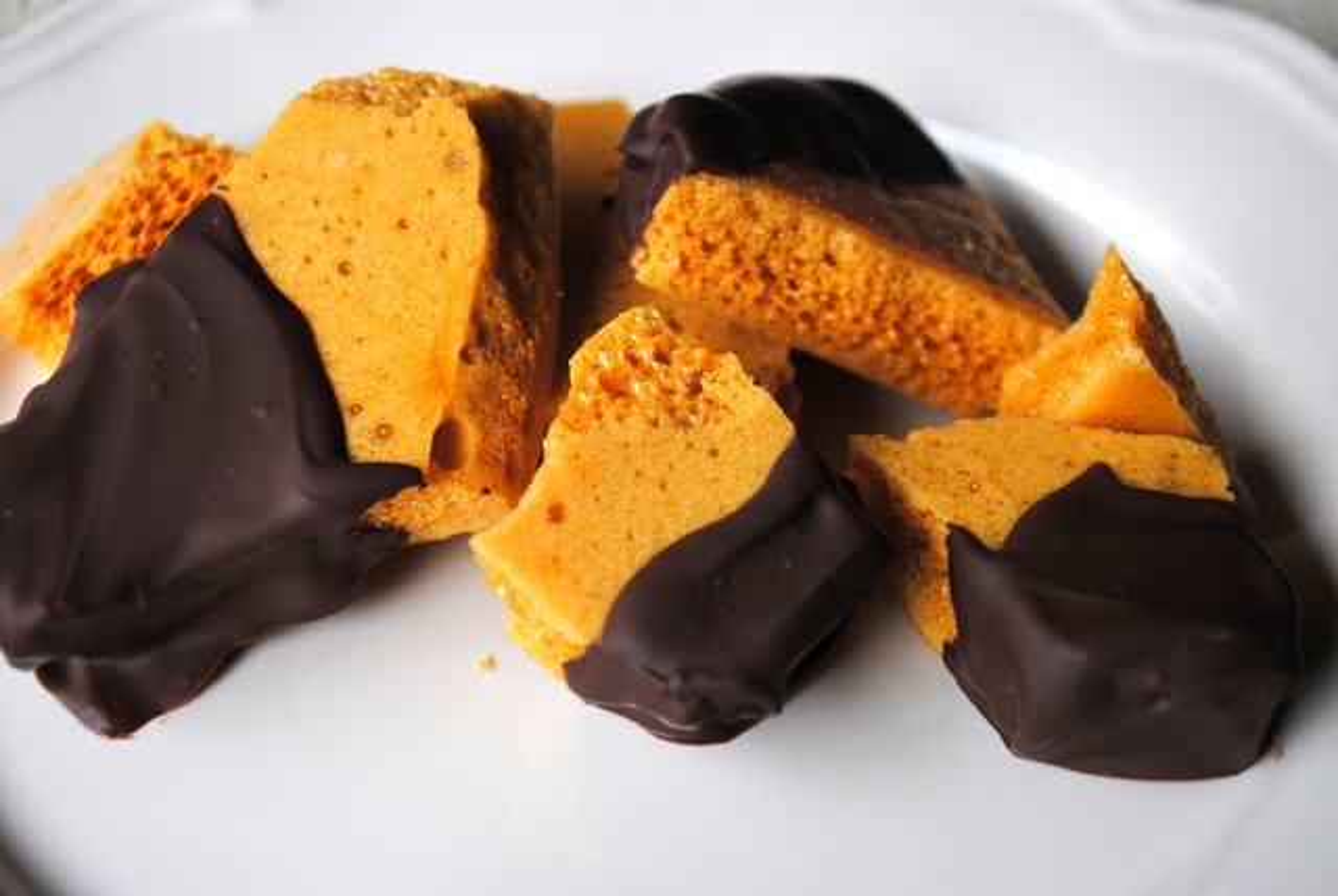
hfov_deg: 33.3
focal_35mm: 60
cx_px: 669
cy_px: 448
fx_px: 2234
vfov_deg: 22.7
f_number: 5.6
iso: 140
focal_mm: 40
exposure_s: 1/125
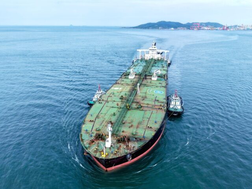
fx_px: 175
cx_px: 126
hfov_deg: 71.6
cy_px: 94
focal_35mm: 24
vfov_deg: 56.8
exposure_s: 1/2000
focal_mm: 8.67
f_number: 1.8
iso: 200
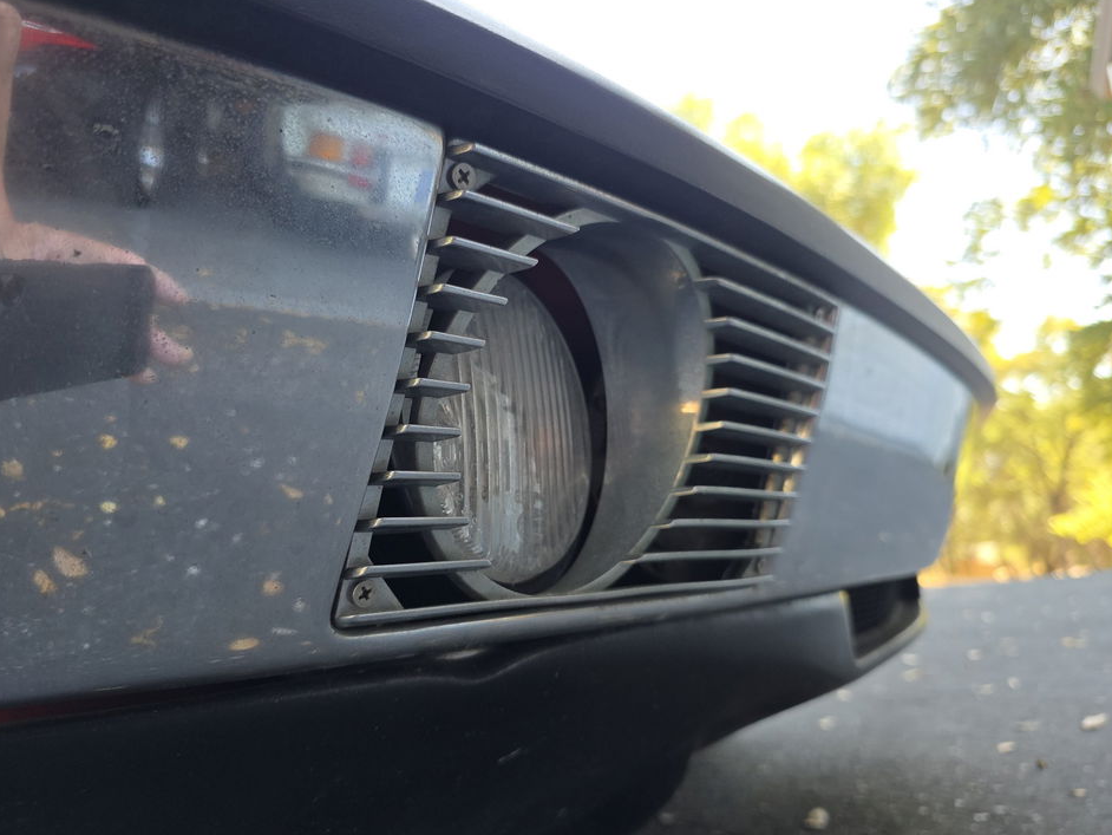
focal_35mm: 25
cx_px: 537
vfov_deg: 54.9
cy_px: 419
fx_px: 803
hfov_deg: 69.4
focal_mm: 6.3
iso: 64
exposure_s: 1/180
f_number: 1.7
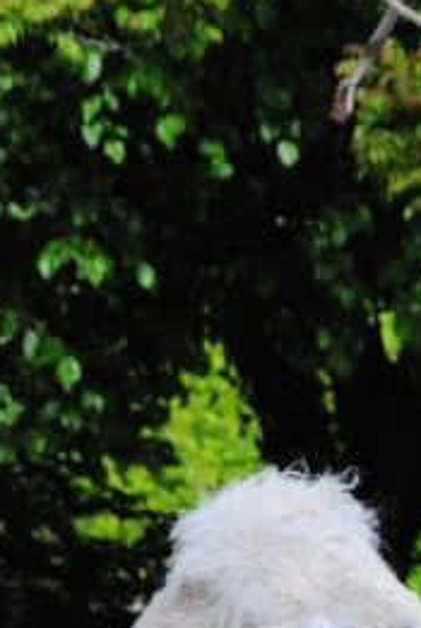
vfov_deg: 2.2
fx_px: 16056
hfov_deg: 1.5
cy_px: 837
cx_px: 309
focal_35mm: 919
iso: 1600
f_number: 8
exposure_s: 1/1600
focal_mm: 200
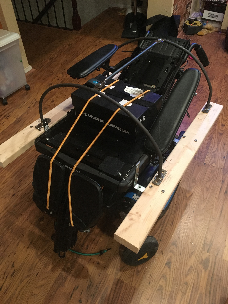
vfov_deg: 61.7
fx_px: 255
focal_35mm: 29
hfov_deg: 48.2
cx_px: 114
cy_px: 152
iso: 200
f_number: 2.2
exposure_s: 1/17
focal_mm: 4.15
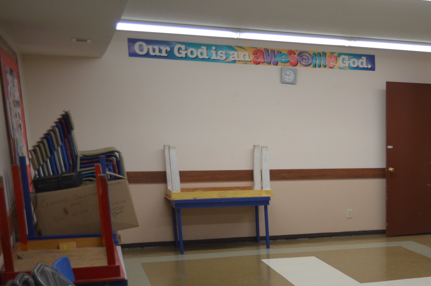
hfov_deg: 32.7
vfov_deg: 23.0
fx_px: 669
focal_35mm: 56
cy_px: 294
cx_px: 436
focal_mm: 18
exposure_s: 1/60
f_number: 3.5
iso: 400
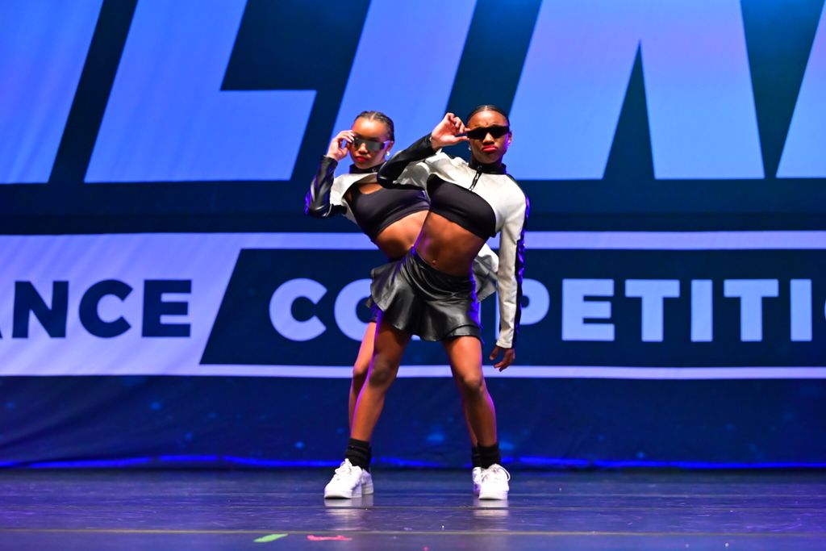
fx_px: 2363
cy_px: 276
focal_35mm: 103
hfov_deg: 19.8
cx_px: 413
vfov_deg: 13.3
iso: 10000
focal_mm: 103
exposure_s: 1/800
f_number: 4
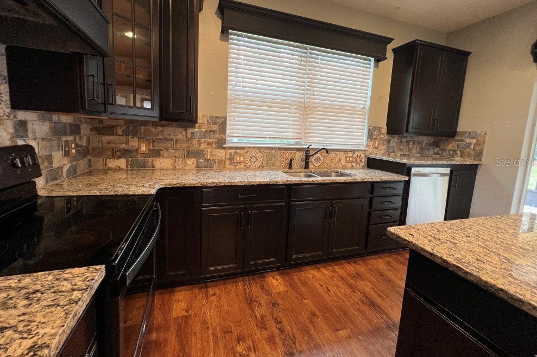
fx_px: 209
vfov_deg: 81.0
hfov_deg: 104.3
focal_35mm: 14
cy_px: 161
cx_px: 268
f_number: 1.8
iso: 125
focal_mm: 1.57
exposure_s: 1/60
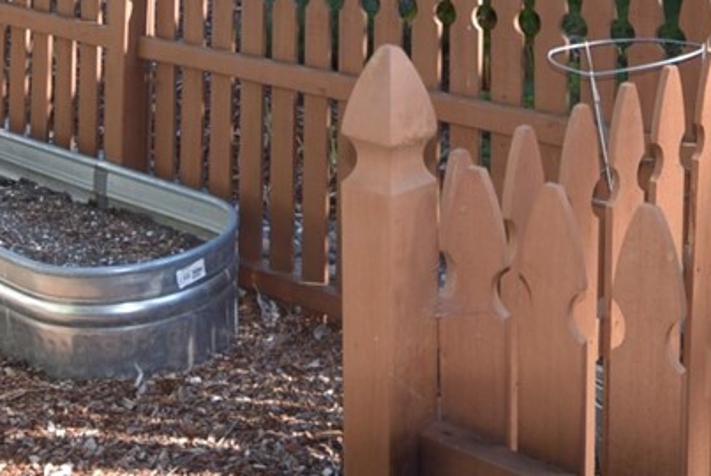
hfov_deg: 31.6
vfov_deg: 19.5
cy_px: -190
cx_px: 471
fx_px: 1246
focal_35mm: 63
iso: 100
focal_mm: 10
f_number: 5.6
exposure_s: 1/125
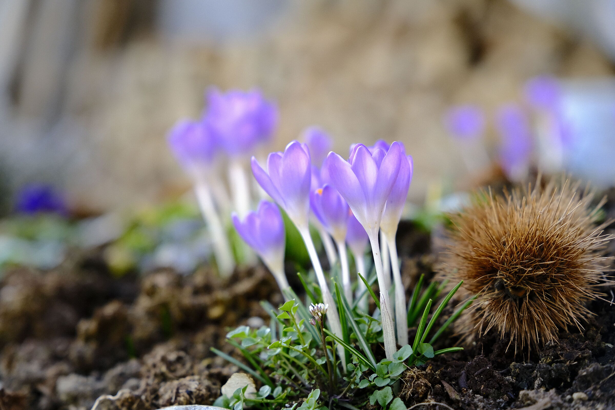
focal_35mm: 68
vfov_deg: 20.0
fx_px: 1162
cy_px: 205
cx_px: 308
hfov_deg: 29.7
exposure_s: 1/1000
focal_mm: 45.1
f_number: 2.8
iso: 800
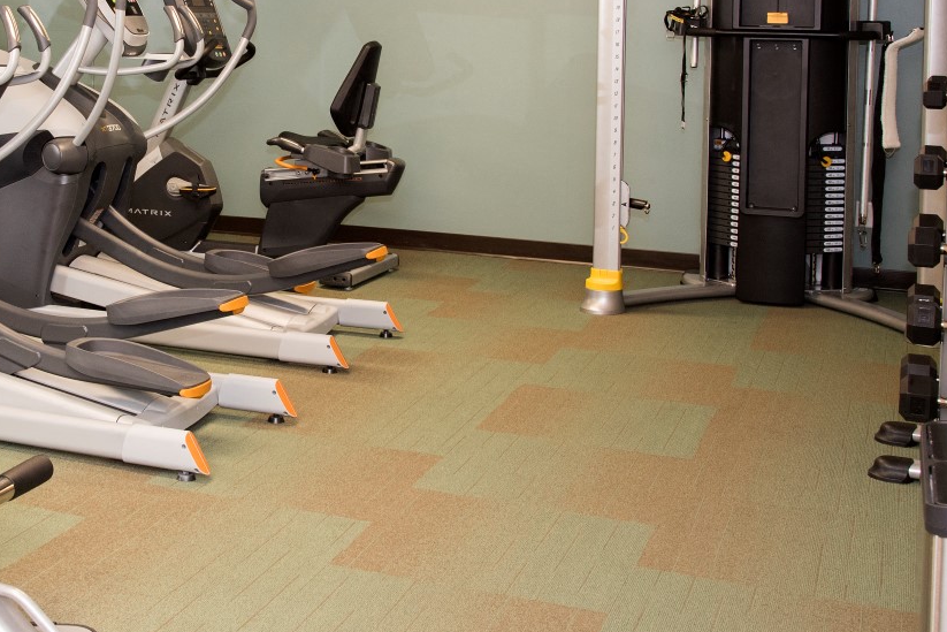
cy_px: 239
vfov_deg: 23.0
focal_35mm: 59
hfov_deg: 32.8
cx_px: 170
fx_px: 1552
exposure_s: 1/25
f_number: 8
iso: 800
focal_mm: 30
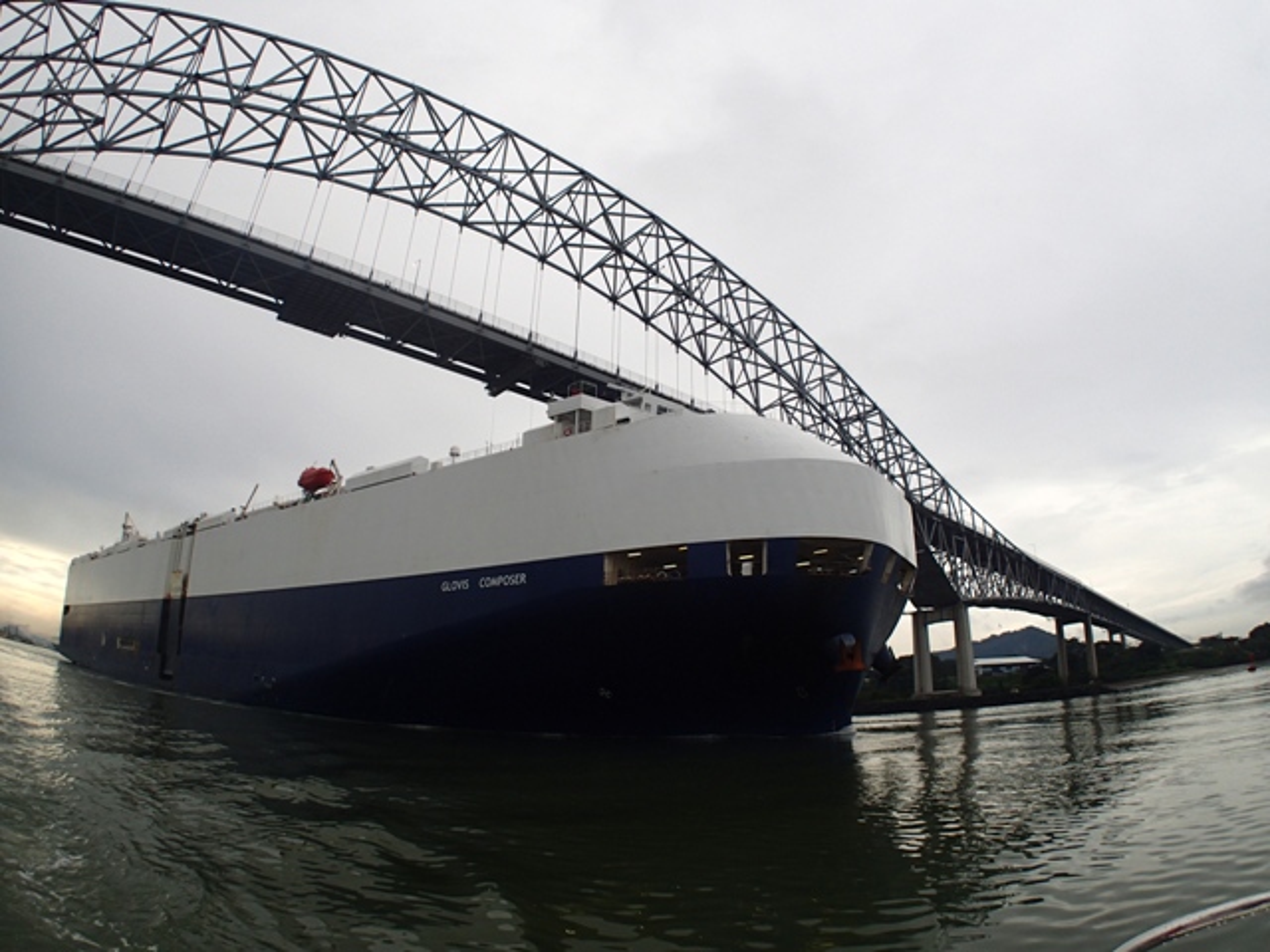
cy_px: 476
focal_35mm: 25
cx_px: 635
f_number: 2.8
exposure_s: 1/200
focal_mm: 4.5
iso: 100
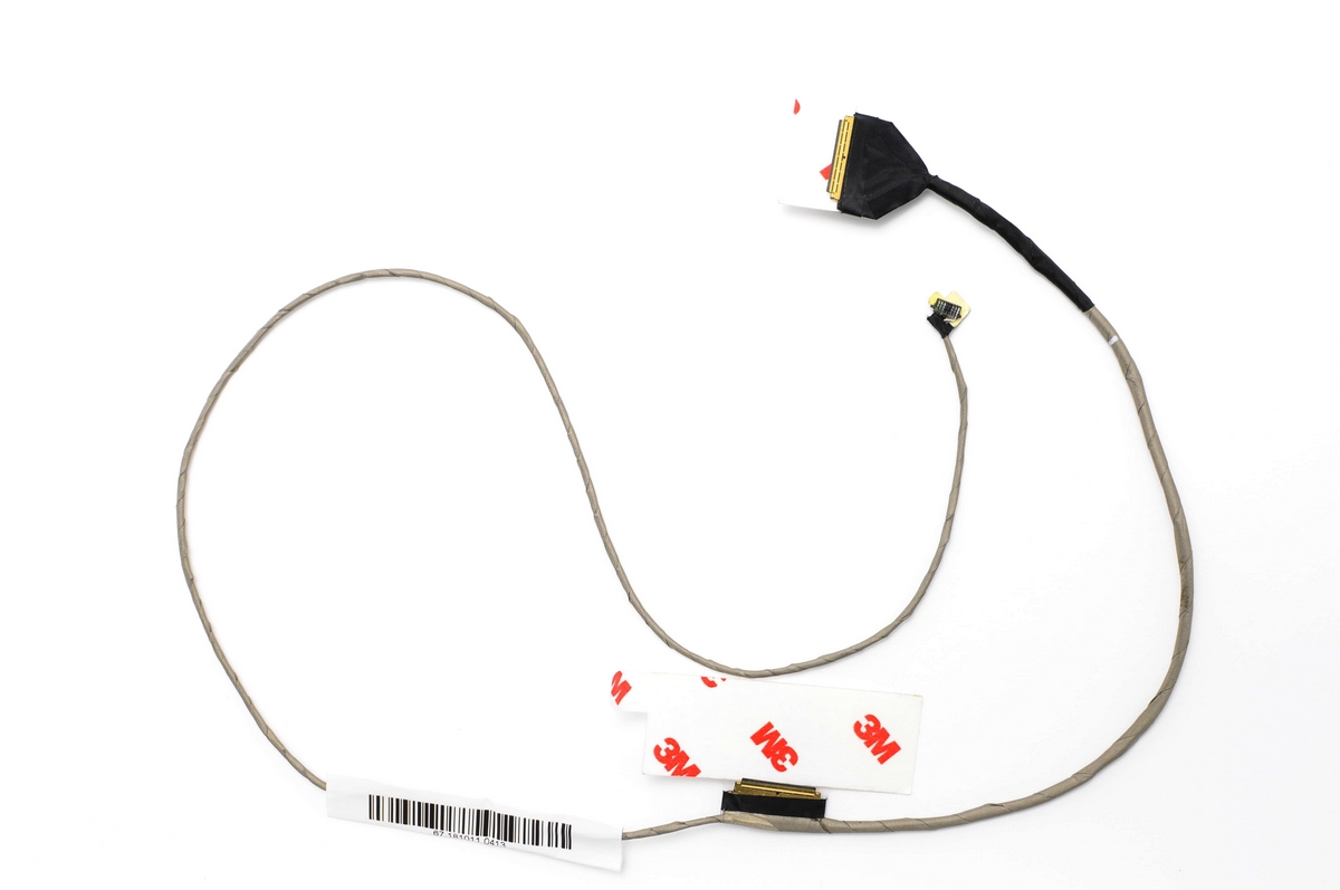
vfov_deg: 25.7
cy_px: 445
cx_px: 670
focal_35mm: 52
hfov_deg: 37.9
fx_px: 1952
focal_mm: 35
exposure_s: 1/6
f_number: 9
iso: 200
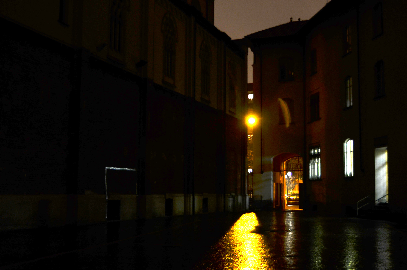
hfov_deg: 44.1
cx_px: 201
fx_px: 503
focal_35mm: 45
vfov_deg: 30.0
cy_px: 126
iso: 200
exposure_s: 1/3
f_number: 4
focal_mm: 27
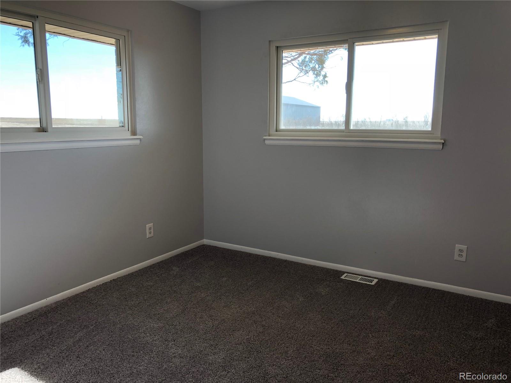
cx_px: 256
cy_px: 192
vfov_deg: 49.7
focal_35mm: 28
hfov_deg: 63.4
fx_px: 413
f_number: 1.8
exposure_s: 1/120
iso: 50
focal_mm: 4
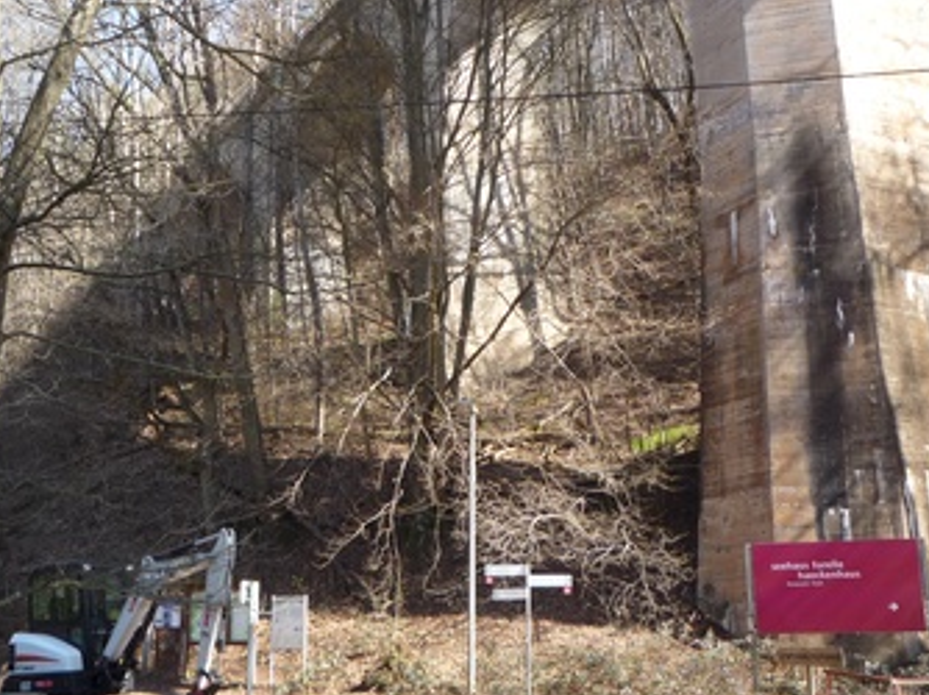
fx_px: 1234
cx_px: 364
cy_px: 320
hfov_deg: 41.0
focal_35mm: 46
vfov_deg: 31.5
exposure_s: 1/125
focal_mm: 5.2
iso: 100
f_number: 4
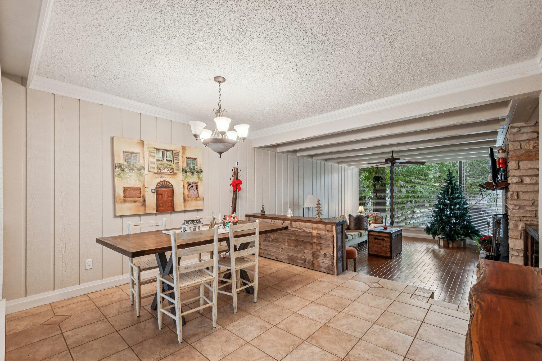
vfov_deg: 77.3
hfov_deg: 100.4
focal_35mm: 15
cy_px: 180
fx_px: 226
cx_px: 271
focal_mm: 10
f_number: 8
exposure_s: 1/5
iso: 400
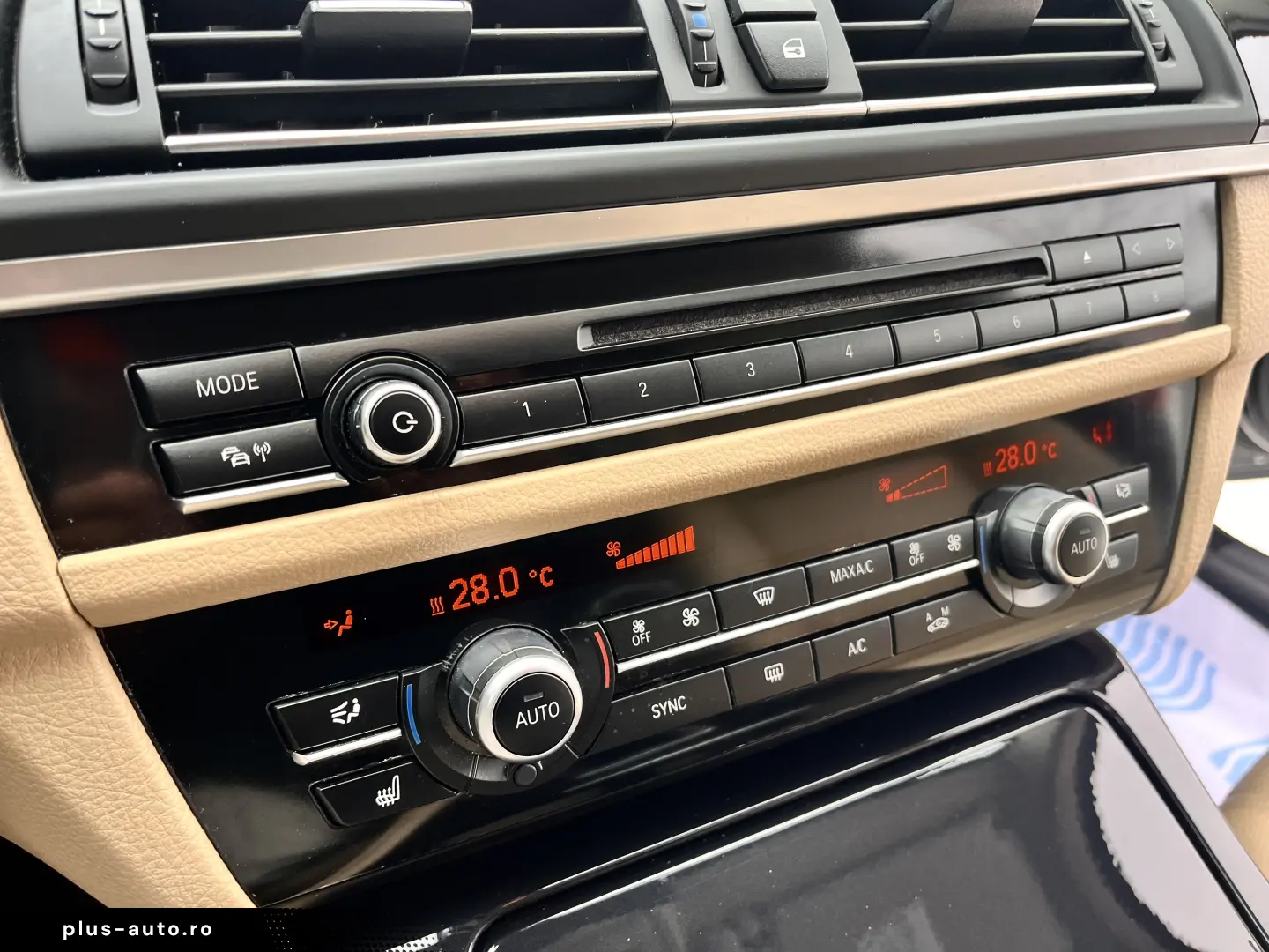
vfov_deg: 53.1
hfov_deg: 67.3
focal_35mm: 26
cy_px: 476
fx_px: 953
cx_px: 634
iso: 100
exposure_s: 1/121
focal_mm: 5.1
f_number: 1.6
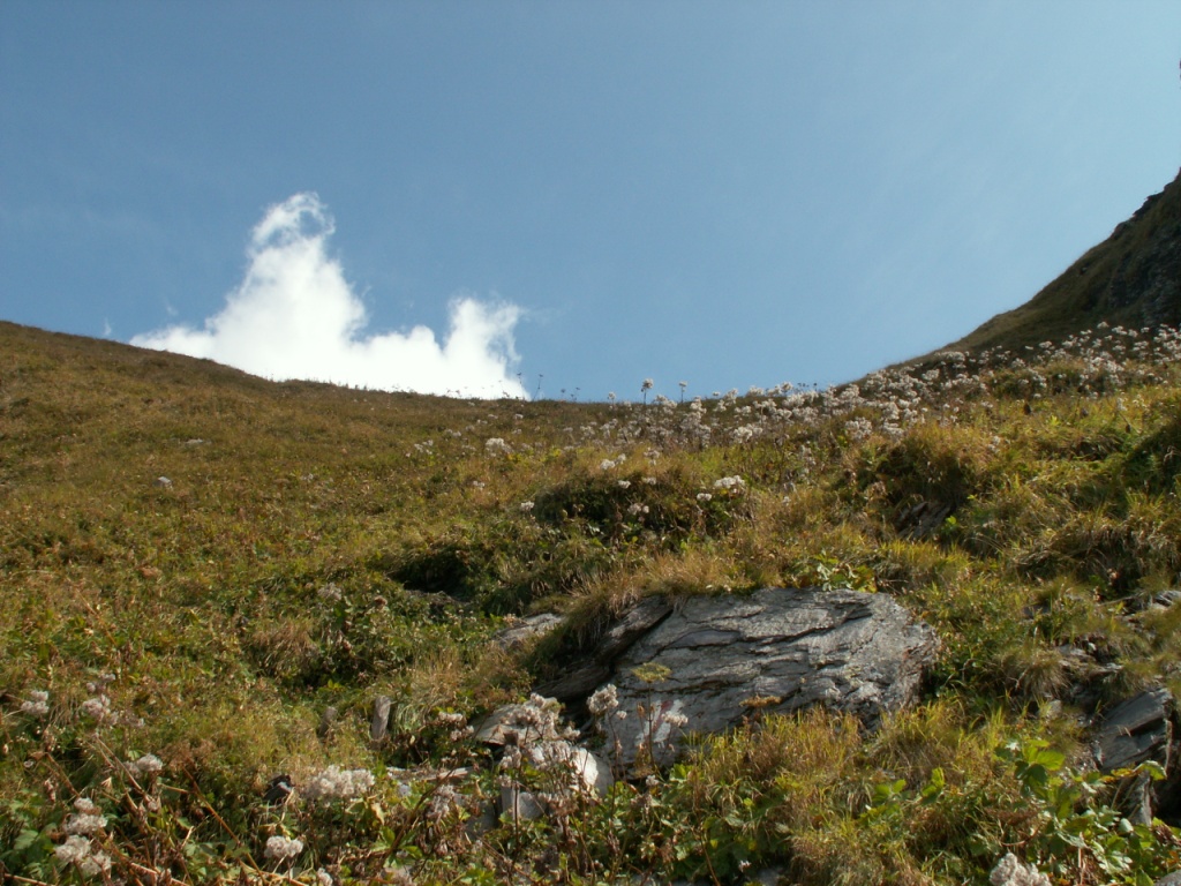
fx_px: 1194
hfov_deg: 52.6
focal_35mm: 35
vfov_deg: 40.7
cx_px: 590
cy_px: 443
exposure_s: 1/200
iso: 50
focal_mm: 5.86
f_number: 6.3
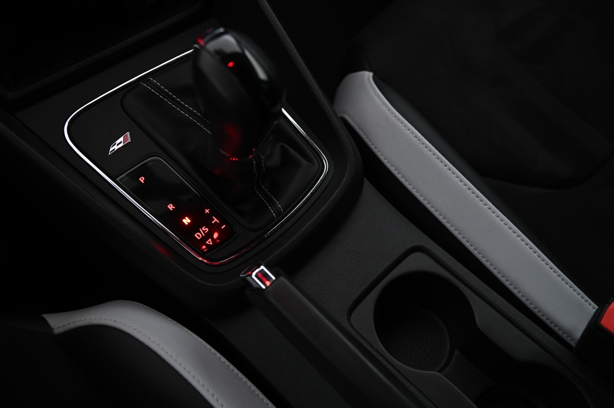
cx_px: 307
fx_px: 545
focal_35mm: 32
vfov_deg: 41.1
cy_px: 204
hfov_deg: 58.8
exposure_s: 1/20
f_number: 4
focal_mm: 32
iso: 2000
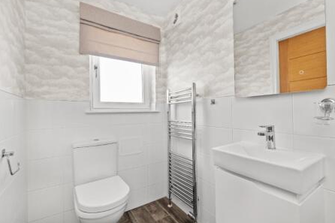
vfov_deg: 73.7
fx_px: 149
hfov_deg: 96.6
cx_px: 178
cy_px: 109
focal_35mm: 16
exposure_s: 1/6
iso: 250
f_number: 8
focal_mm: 10
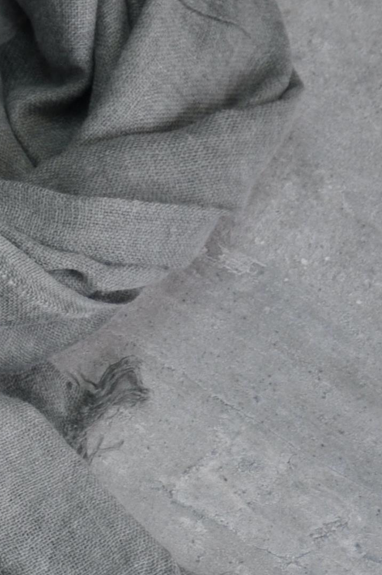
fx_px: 3798
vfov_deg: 8.7
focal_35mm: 238
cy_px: 372
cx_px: -246
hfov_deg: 5.7
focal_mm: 40
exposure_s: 1/50
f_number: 4.5
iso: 400
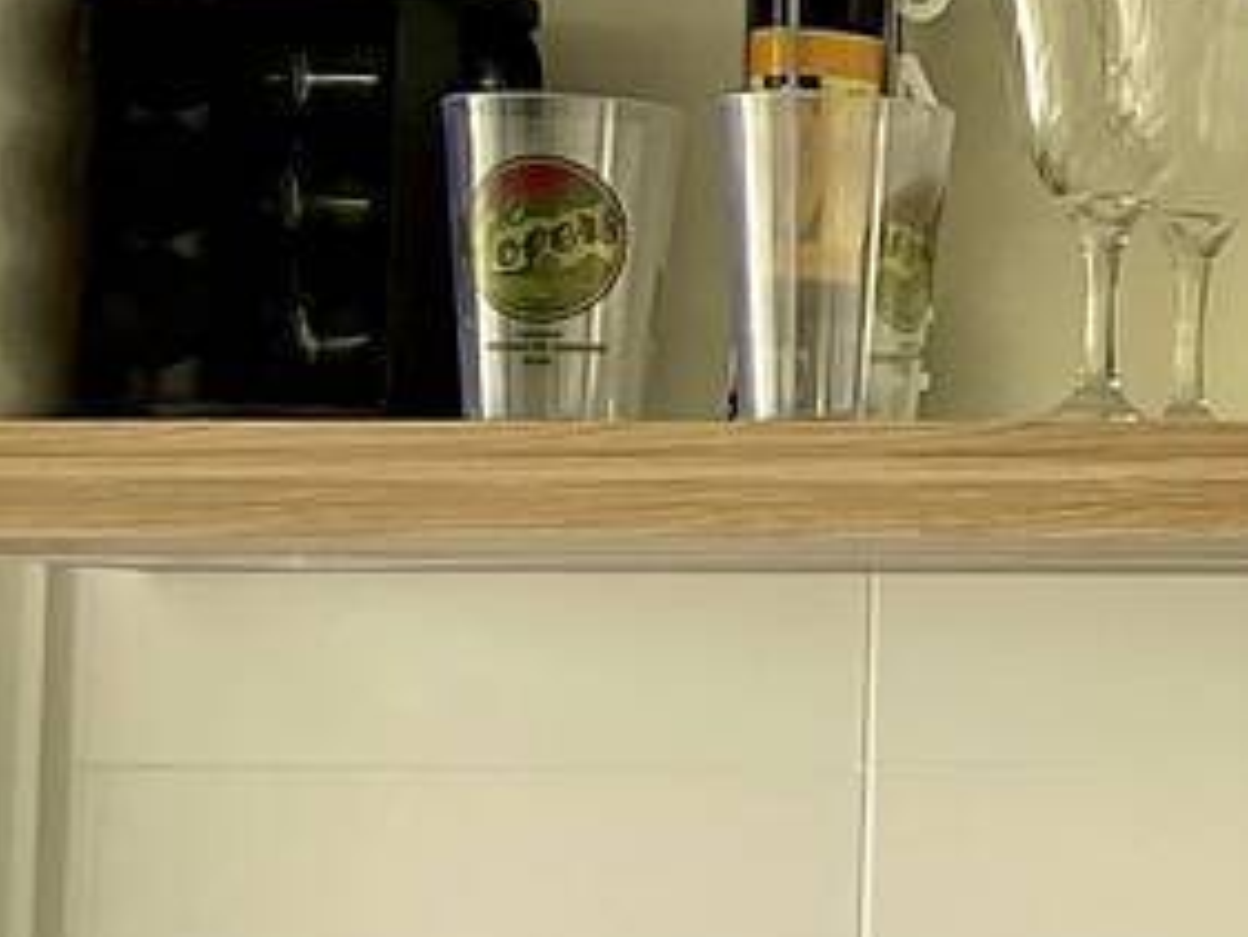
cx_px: 2874
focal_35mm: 128
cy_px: 417
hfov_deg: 12.5
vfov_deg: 11.6
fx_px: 4617
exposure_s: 1/120
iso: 125
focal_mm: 5.1
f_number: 1.6
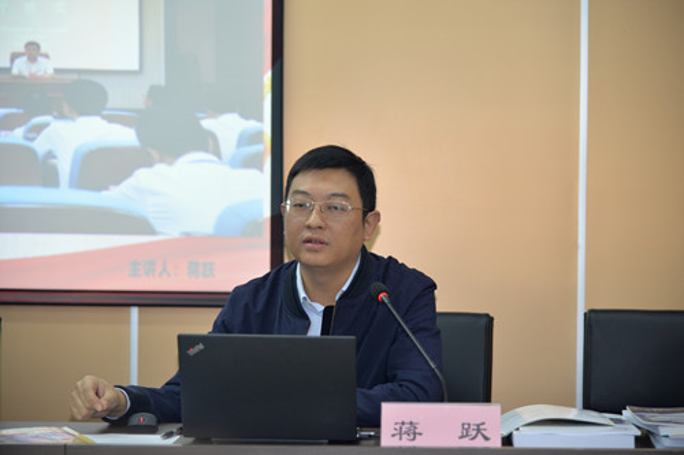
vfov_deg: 14.0
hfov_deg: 20.8
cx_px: 342
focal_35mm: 98
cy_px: 228
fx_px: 1861
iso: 400
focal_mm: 98
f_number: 4
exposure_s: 1/60
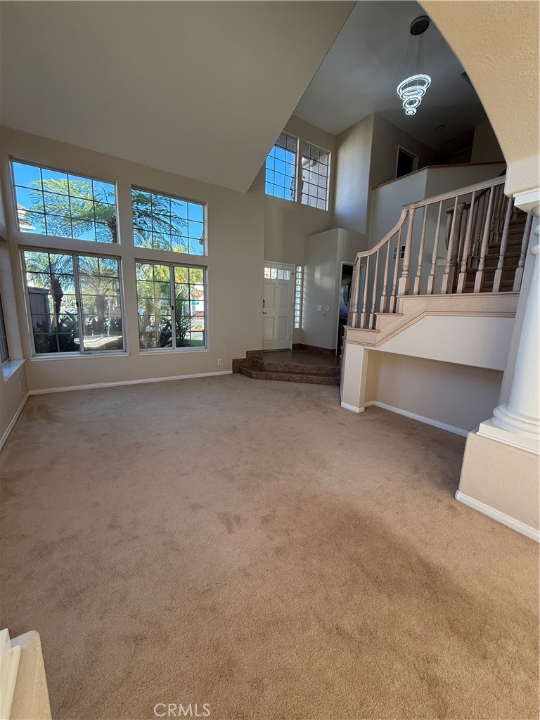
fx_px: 291
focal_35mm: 14
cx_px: 270
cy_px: 360
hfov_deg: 85.7
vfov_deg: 102.1
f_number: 2.2
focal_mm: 2.22
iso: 100
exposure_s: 1/120
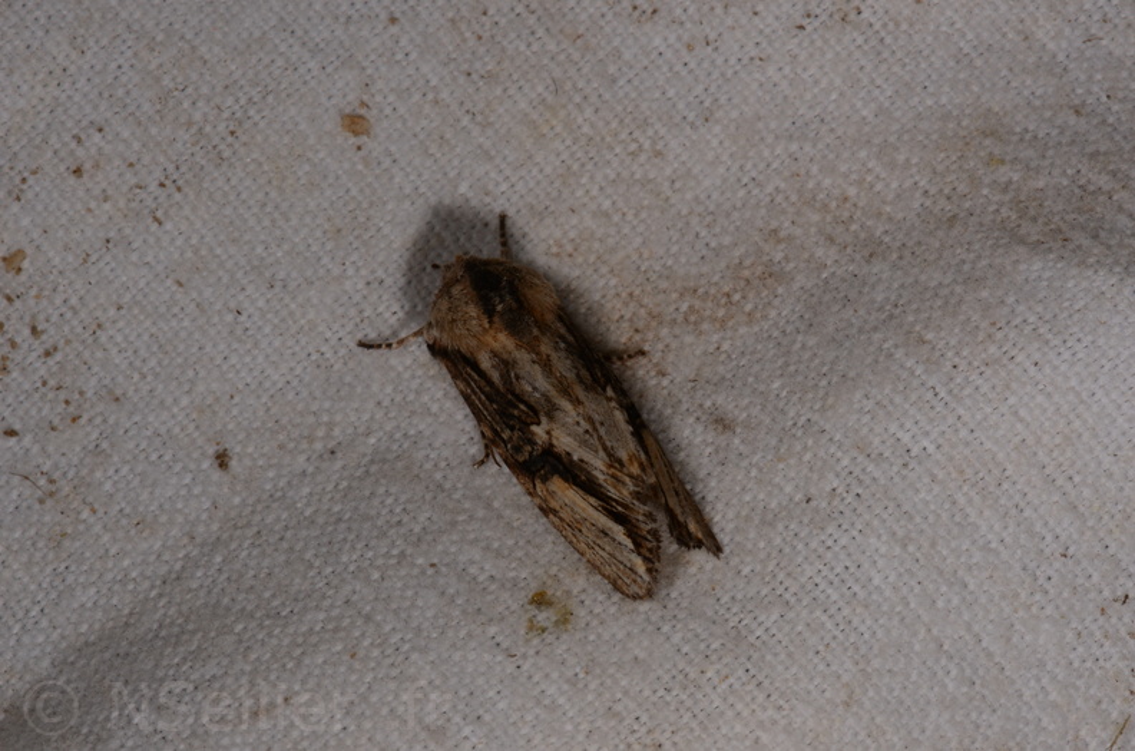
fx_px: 4010
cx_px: 568
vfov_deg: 10.7
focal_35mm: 128
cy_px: 376
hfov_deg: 16.1
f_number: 32
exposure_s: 1/60
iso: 100
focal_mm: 85
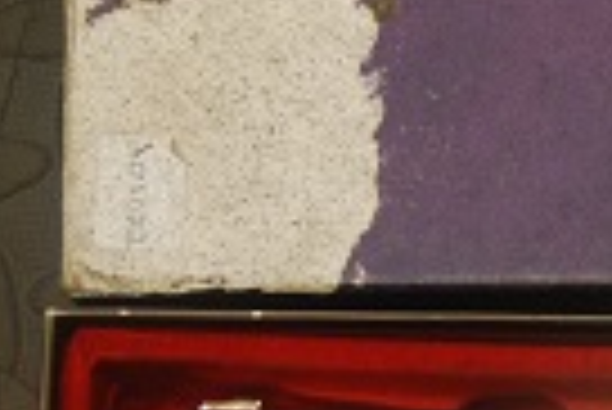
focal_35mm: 178
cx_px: 693
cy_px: 457
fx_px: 3033
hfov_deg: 11.3
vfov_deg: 7.7
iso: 360
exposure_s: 1/30
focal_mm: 27
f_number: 3.8
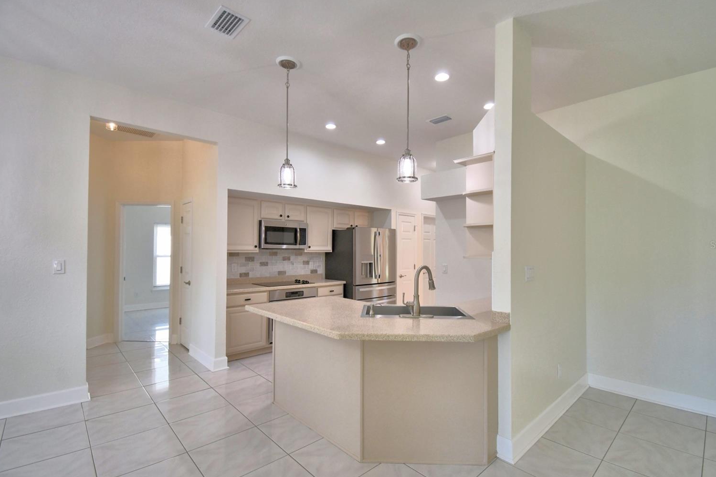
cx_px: 371
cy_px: 245
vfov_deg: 73.7
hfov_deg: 96.7
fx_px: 318
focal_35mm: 16
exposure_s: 1/125
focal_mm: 10
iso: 400
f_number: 4.5
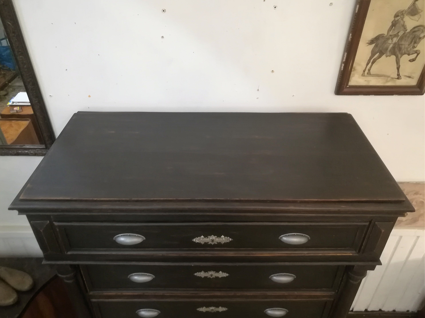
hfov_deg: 67.3
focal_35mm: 26
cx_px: 212
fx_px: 319
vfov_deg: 53.1
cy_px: 159
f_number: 2.2
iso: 500
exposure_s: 1/25
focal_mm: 3.83
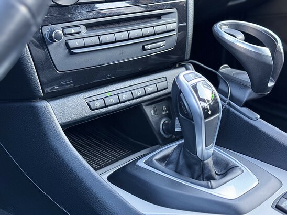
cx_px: 144
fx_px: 398
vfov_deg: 30.2
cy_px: 108
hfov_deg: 39.7
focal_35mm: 48
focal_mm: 6.76
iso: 250
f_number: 1.78
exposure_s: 1/56
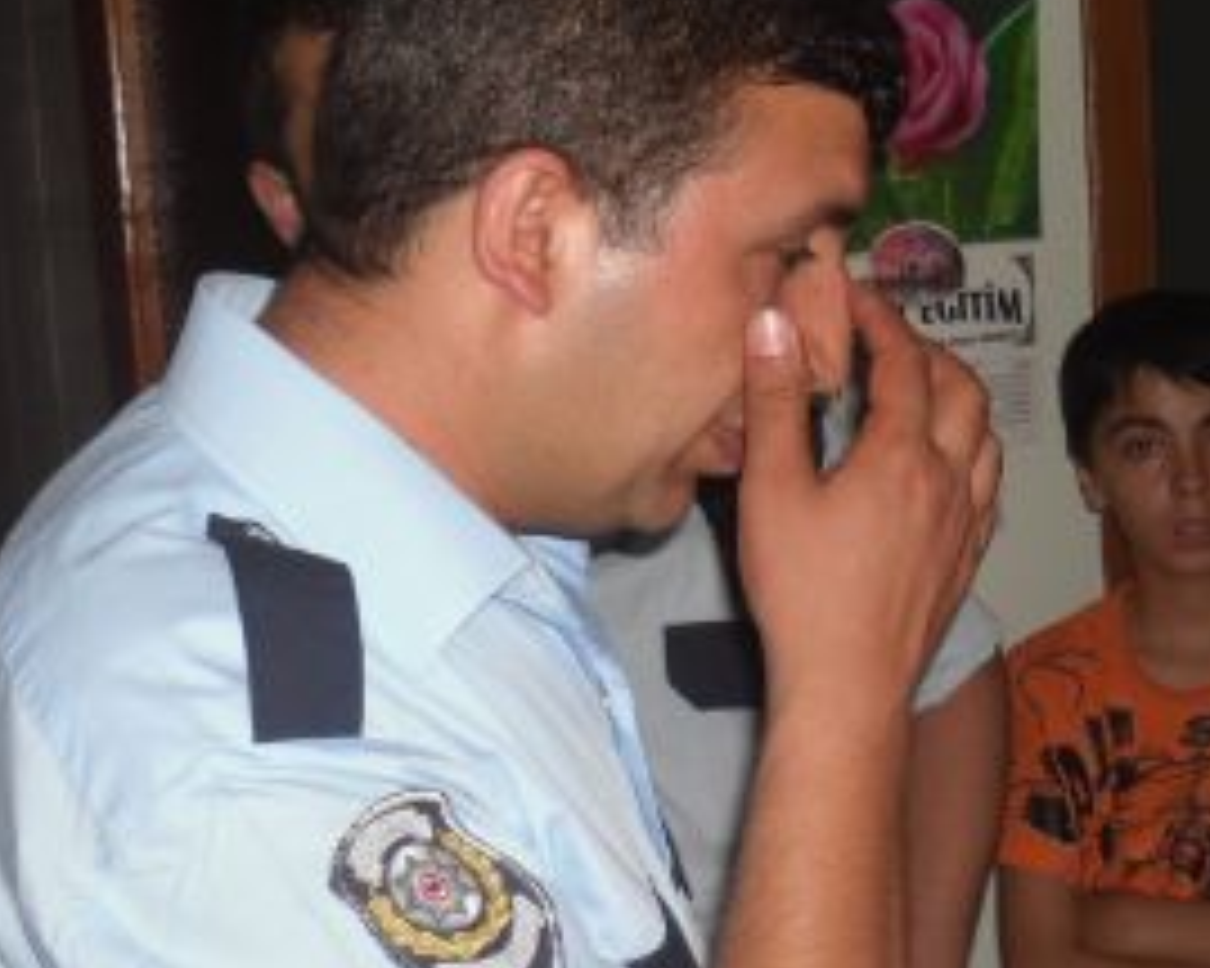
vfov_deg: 19.4
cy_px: 540
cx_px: 1102
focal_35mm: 79
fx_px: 2828
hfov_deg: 23.5
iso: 80
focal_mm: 6
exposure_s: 1/45
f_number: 2.8
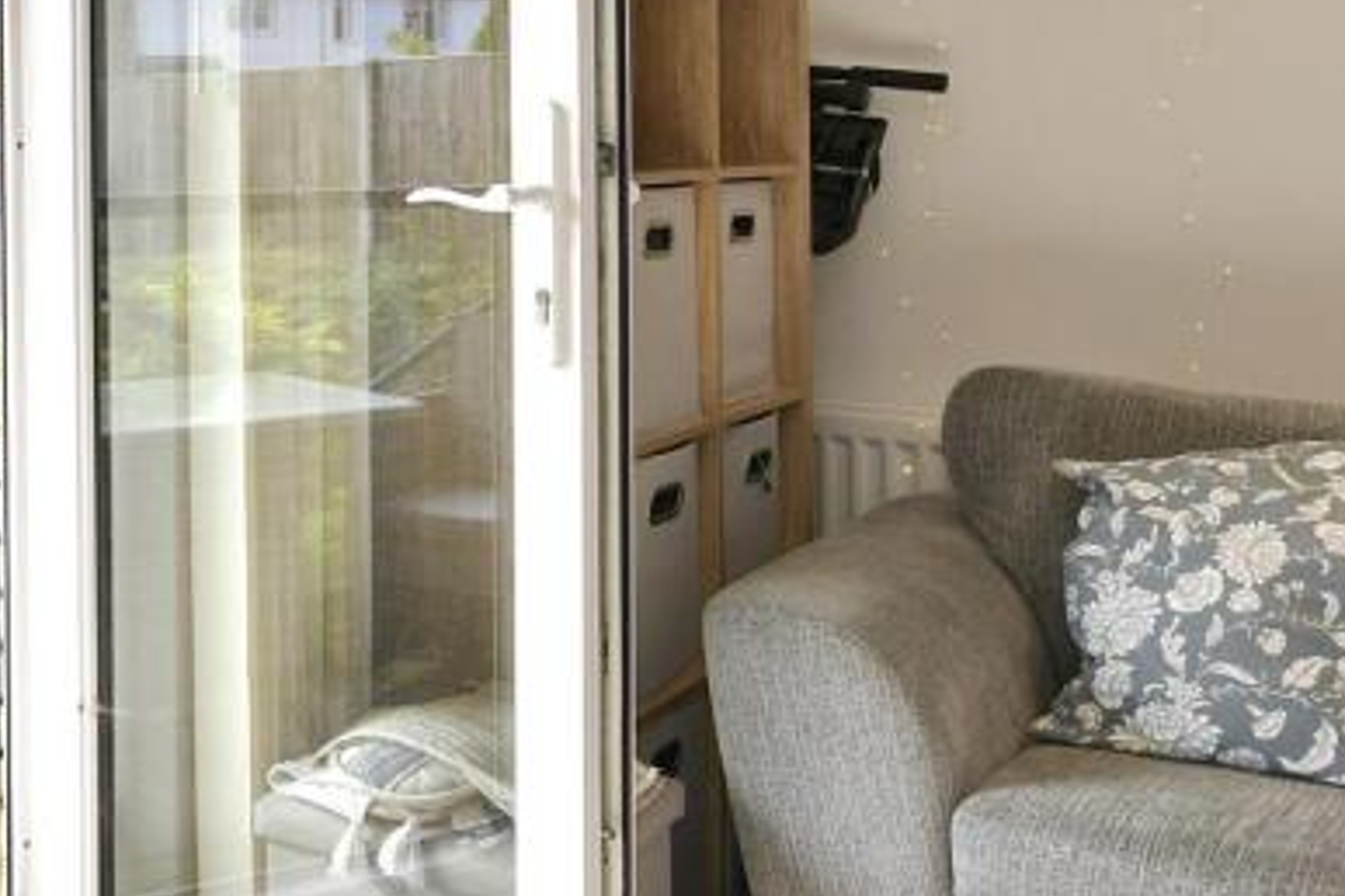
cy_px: 141
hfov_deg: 39.1
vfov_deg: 29.0
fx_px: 1681
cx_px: 35
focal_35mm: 45
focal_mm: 11.5
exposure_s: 1/13
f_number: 8
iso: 80
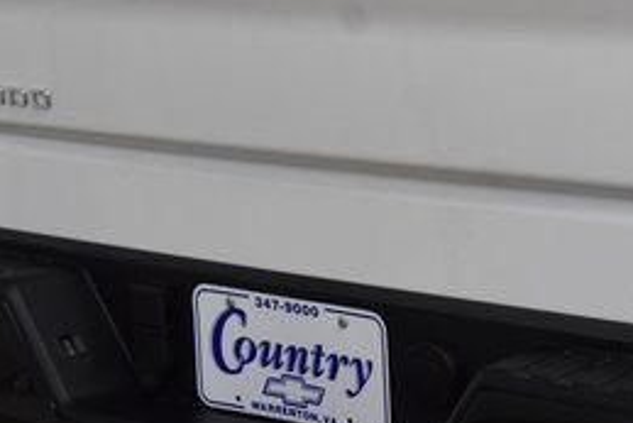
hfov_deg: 18.2
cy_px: 238
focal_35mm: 111
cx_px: 545
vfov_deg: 12.4
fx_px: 1953
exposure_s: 1/60
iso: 1600
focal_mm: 30
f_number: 8
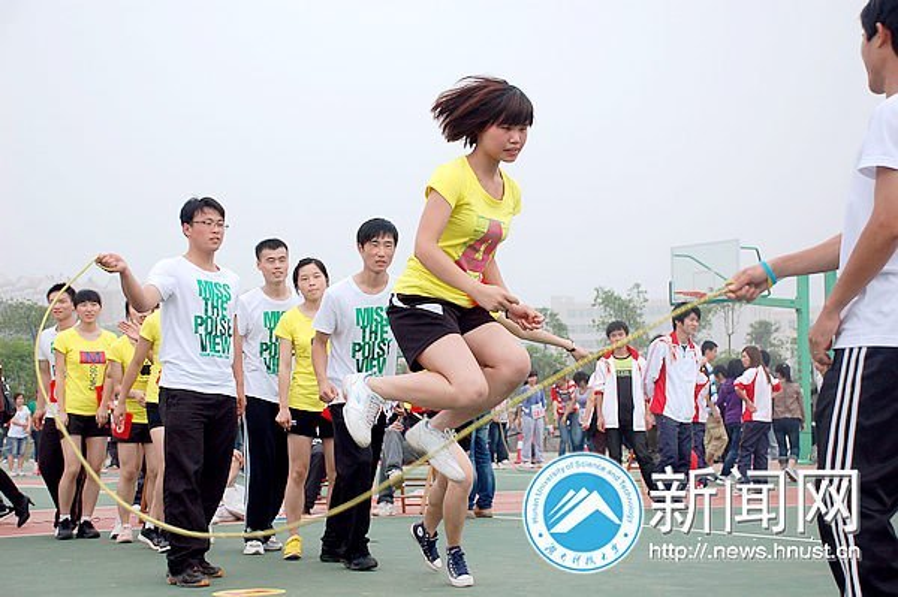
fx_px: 1794
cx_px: 449
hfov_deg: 28.1
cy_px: 298
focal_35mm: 72
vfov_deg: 18.9
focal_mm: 48
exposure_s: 1/640
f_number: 4.8
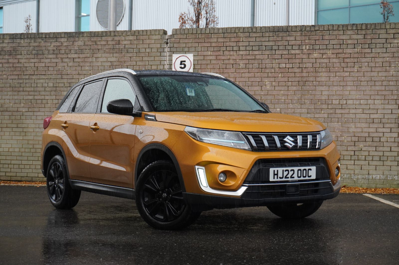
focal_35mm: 64
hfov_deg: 31.2
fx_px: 714
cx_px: 200
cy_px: 132
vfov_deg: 21.0
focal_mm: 43
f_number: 5.6
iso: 1250
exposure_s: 1/160
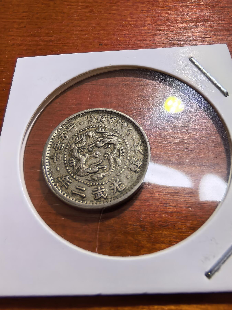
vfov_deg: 71.6
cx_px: 116
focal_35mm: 24
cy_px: 155
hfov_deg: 56.8
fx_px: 214
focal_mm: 1.68
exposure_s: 1/50
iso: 100
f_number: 2.2
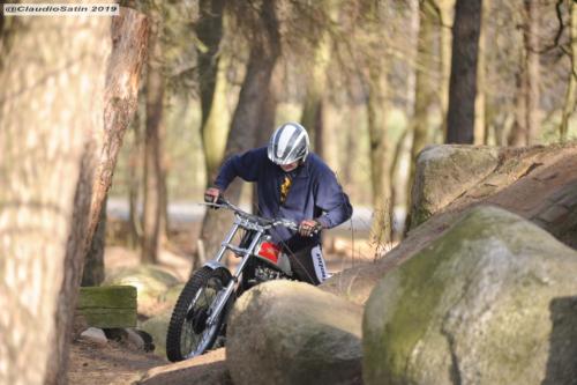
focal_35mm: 170
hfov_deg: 12.1
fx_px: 2724
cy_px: 192
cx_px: 288
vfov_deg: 8.1
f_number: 3.5
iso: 250
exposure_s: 1/500
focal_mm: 170
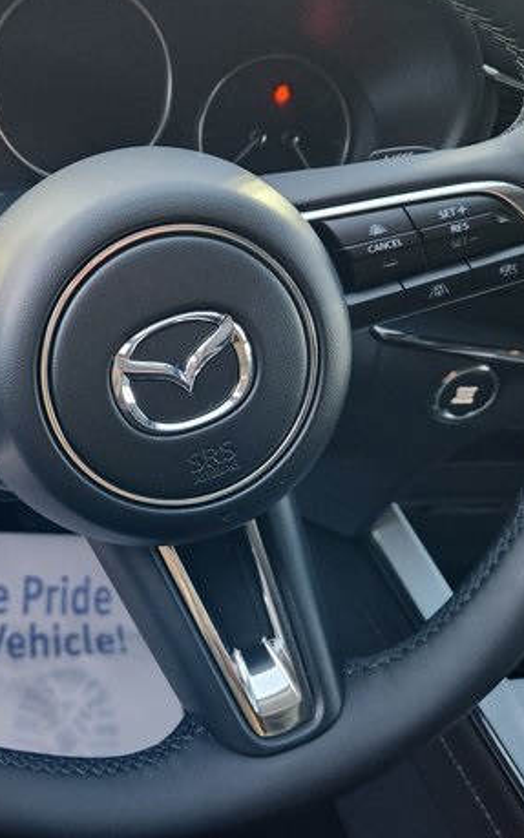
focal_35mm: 34
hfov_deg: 36.1
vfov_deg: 56.7
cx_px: 106
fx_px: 777
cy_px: 414
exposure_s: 1/24
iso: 640
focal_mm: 5.4
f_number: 1.8
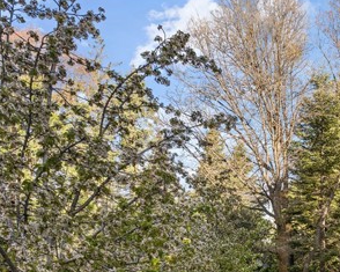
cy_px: 269
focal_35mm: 51
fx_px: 513
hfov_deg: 33.3
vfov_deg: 28.0
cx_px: 348
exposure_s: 1/25
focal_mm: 12.3
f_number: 2.8
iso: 100
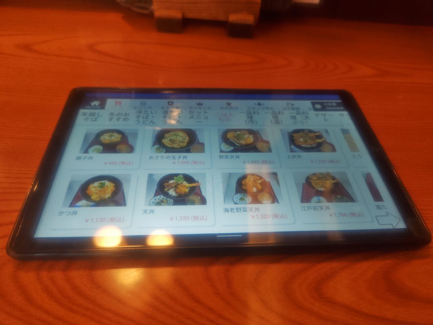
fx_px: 288
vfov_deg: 58.9
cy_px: 162
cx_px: 216
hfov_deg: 73.9
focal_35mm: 23
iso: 265
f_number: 1.9
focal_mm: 5.56
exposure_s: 1/60
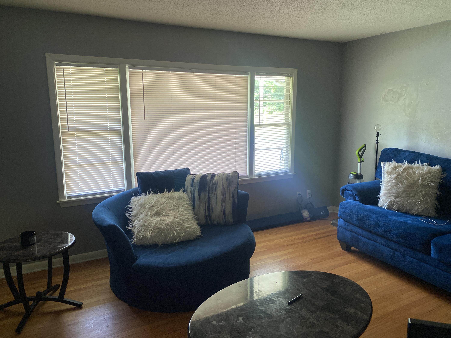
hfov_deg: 67.3
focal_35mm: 26
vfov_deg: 53.1
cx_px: 226
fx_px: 339
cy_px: 169
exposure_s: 1/94
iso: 125
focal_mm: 4.25
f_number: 1.8
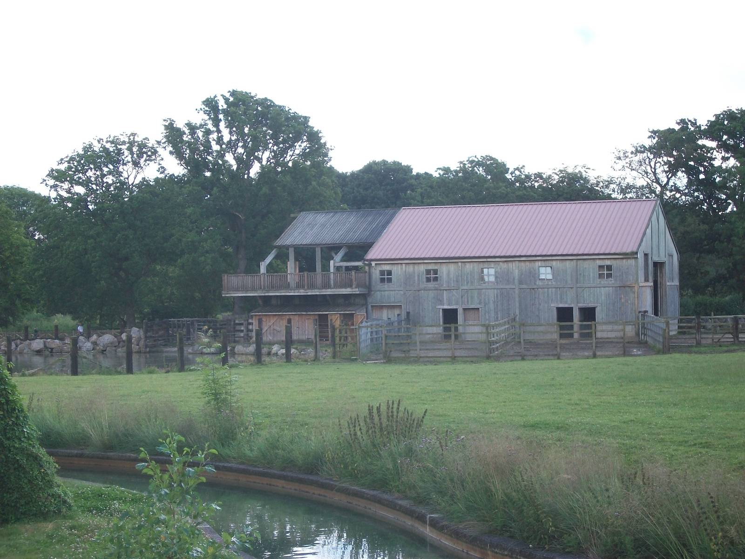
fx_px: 1657
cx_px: 372
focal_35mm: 77
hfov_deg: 25.3
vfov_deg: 19.1
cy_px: 280
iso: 80
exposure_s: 1/200
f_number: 4.6
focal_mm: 13.7
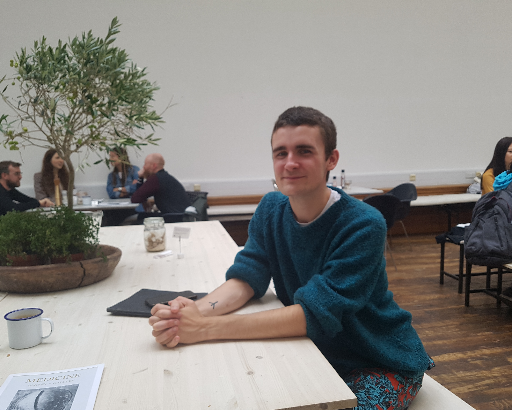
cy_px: 210
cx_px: 263
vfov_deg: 51.5
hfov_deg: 62.2
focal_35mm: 28
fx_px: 424
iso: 64
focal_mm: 4.2
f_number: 1.7
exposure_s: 1/50
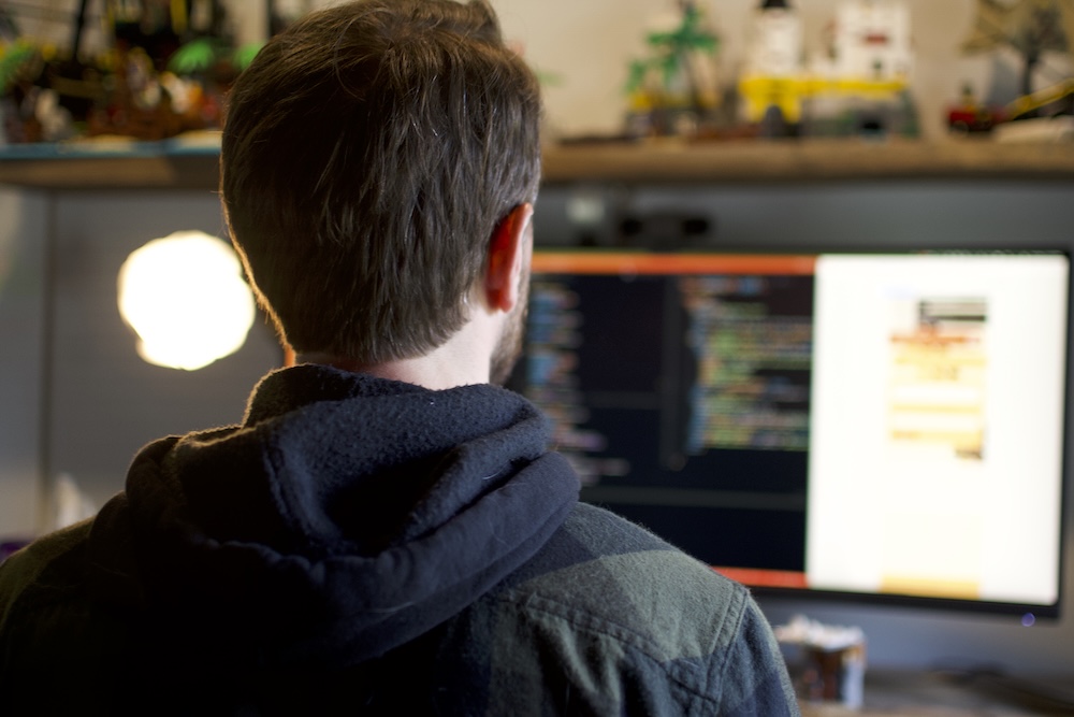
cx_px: 537
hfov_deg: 38.2
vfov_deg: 26.0
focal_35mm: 52
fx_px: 1551
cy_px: 358
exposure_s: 1/125
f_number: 1.8
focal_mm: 35
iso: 800
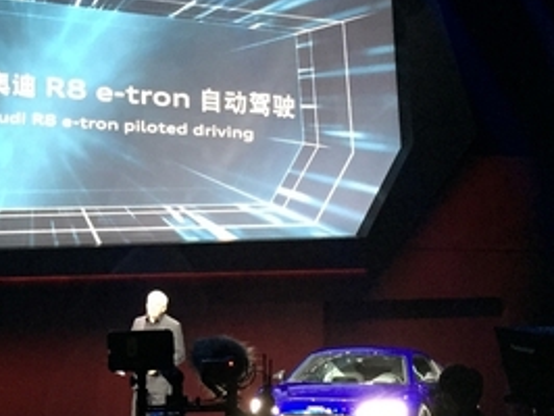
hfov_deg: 30.3
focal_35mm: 60
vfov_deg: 24.4
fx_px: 961
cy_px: 178
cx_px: 23
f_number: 2.2
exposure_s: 1/24
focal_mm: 4.15
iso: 250
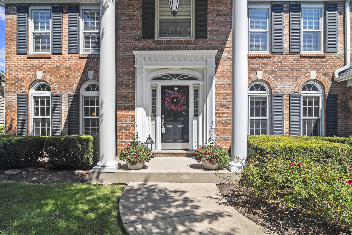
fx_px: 186
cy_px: 118
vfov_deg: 64.6
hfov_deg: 86.9
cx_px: 176
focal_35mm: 19
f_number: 9
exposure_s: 1/250
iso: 100
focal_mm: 13
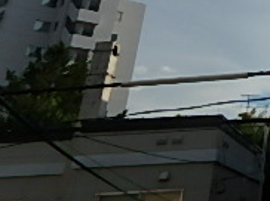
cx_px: 433
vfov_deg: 16.8
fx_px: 576
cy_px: -149
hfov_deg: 21.1
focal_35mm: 74
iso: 125
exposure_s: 1/1000
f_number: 6
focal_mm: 3.7
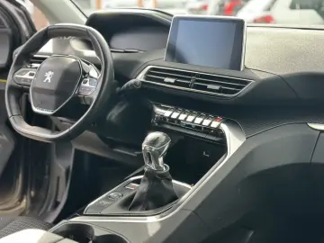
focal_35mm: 48
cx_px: 162
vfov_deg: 30.3
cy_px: 122
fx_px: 449
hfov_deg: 39.7
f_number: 1.78
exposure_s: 1/311
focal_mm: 6.86
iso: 80
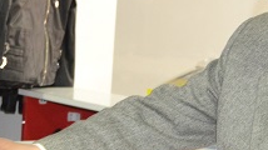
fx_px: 1001
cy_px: 57
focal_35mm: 141
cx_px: -8
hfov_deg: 15.0
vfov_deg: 8.6
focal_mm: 24
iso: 1400
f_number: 3.8
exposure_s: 1/60
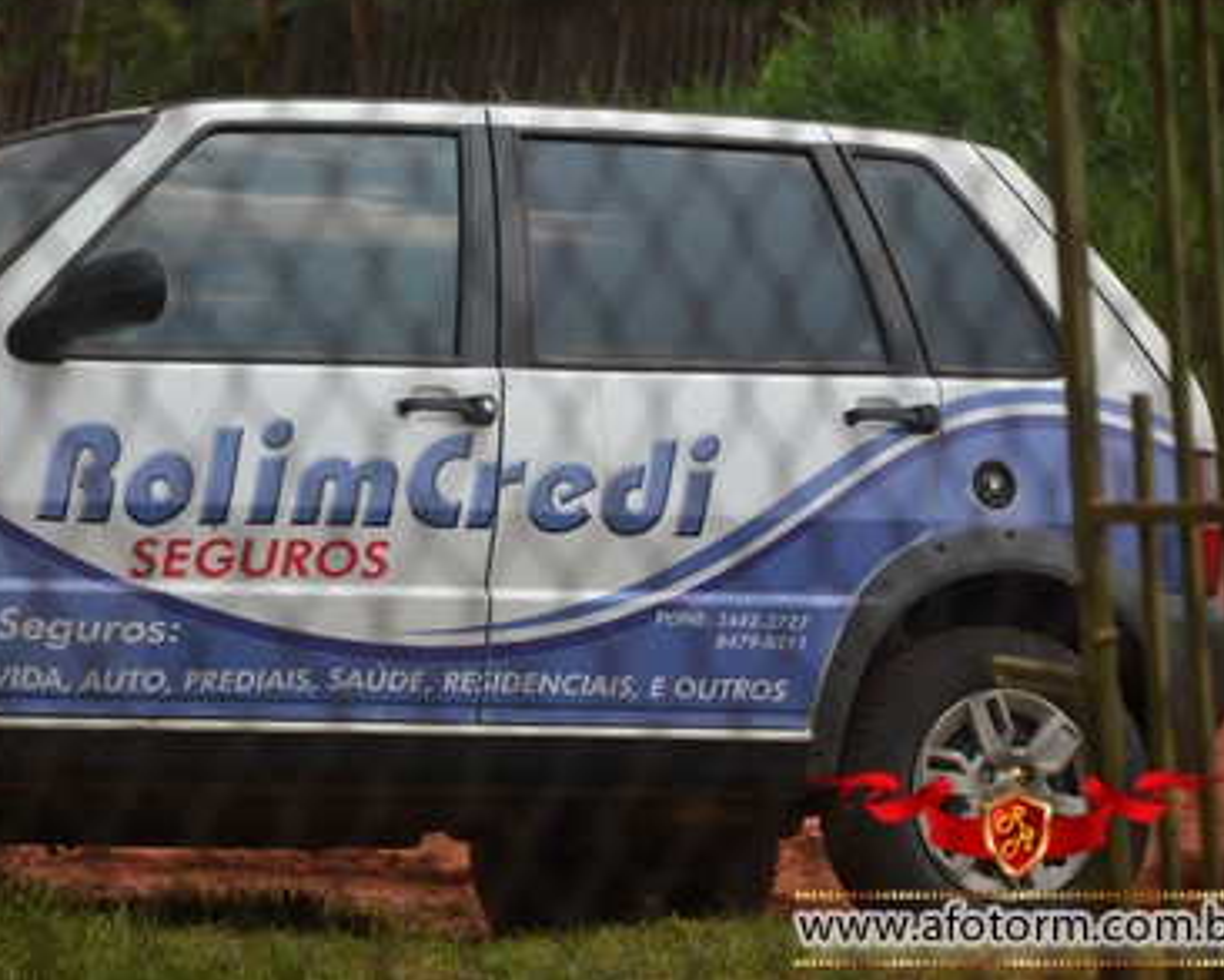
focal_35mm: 234
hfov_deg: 8.3
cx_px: 515
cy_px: 482
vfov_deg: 6.6
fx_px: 8464
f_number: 5.6
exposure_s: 1/500
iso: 250
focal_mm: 135
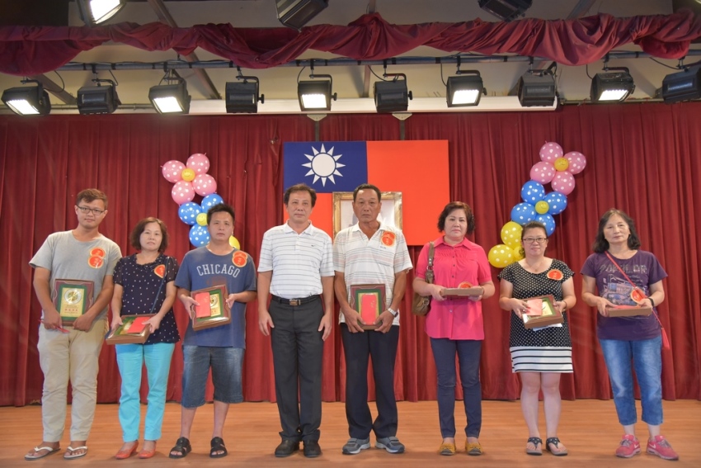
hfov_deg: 58.7
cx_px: 350
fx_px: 623
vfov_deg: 41.1
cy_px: 234
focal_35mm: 32
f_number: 4
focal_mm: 32
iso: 3200
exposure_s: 1/200
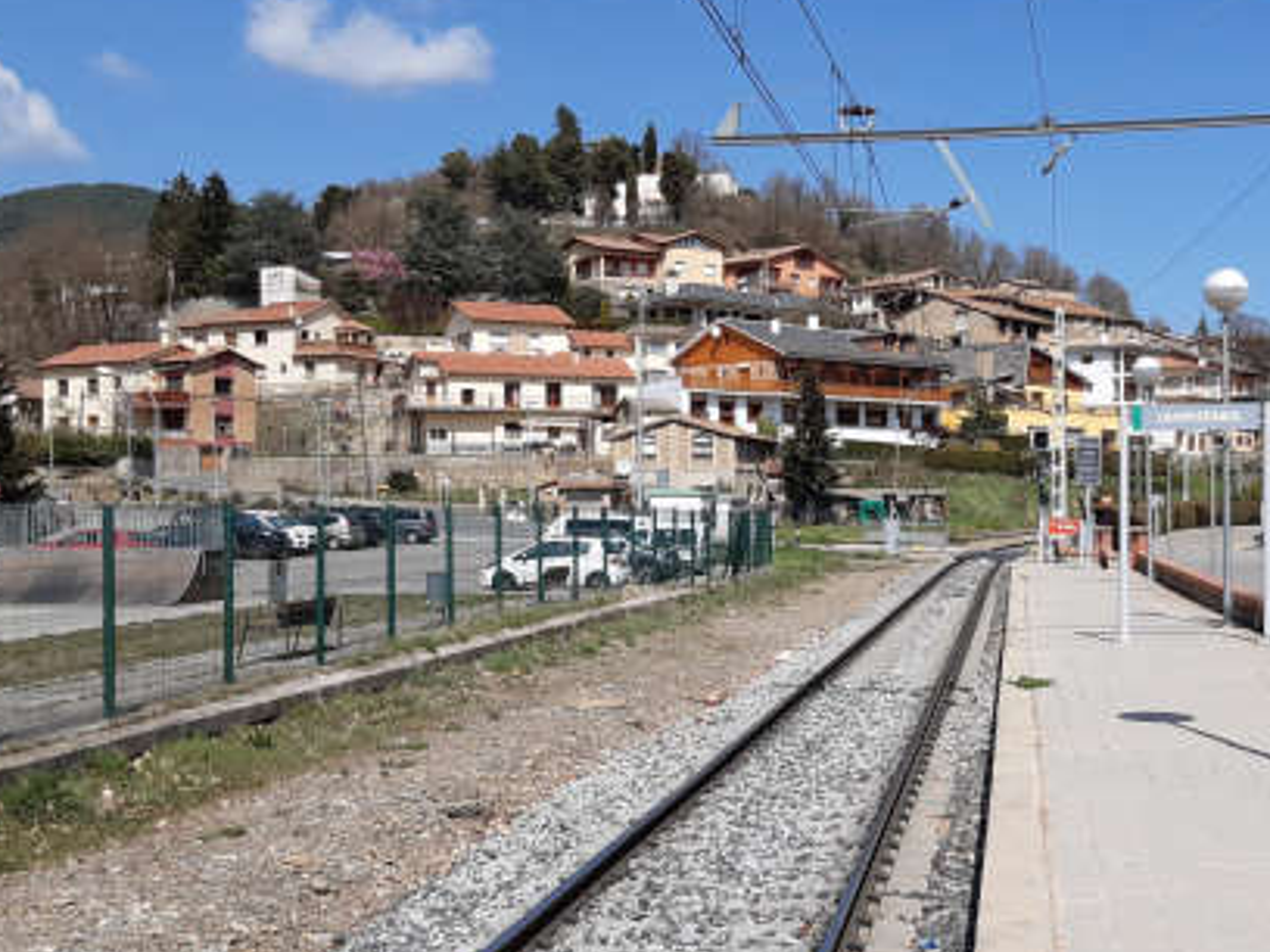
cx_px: 825
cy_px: 526
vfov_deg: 29.7
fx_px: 1798
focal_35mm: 49
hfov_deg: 38.6
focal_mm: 3.92
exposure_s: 1/2410
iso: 40
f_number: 1.7
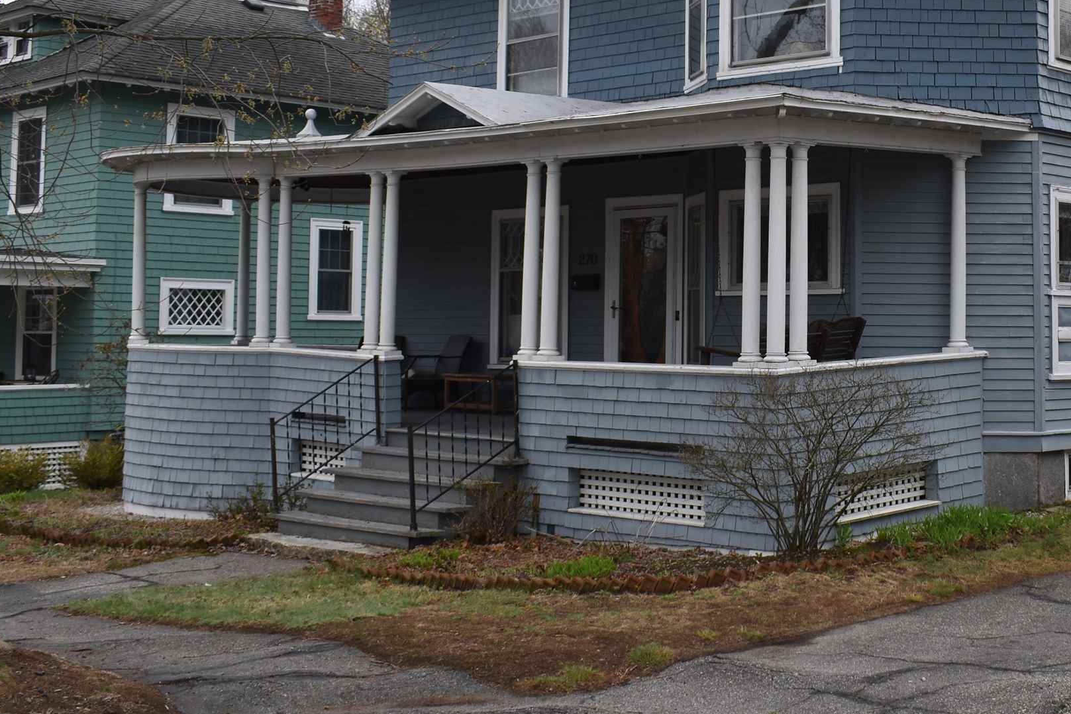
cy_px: 210
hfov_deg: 33.9
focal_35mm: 57
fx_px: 1696
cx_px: 874
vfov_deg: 23.6
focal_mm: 20
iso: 100
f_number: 6.3
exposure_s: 1/160
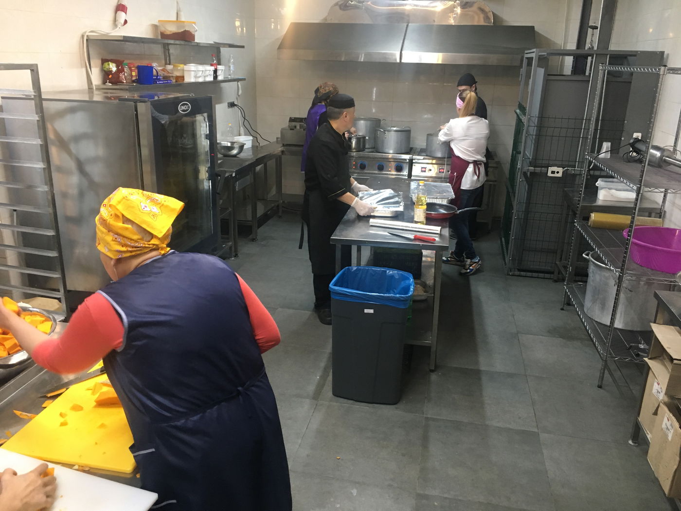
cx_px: 340
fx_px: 571
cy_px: 256
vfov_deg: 48.2
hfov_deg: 61.7
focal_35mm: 29
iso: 160
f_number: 2.2
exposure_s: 1/33
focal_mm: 4.15
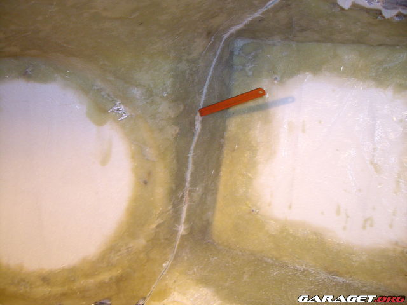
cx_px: 204
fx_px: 447
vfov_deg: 37.7
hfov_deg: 49.0
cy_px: 152
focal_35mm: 38
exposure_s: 1/40
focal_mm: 6.2
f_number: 2.7
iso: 200
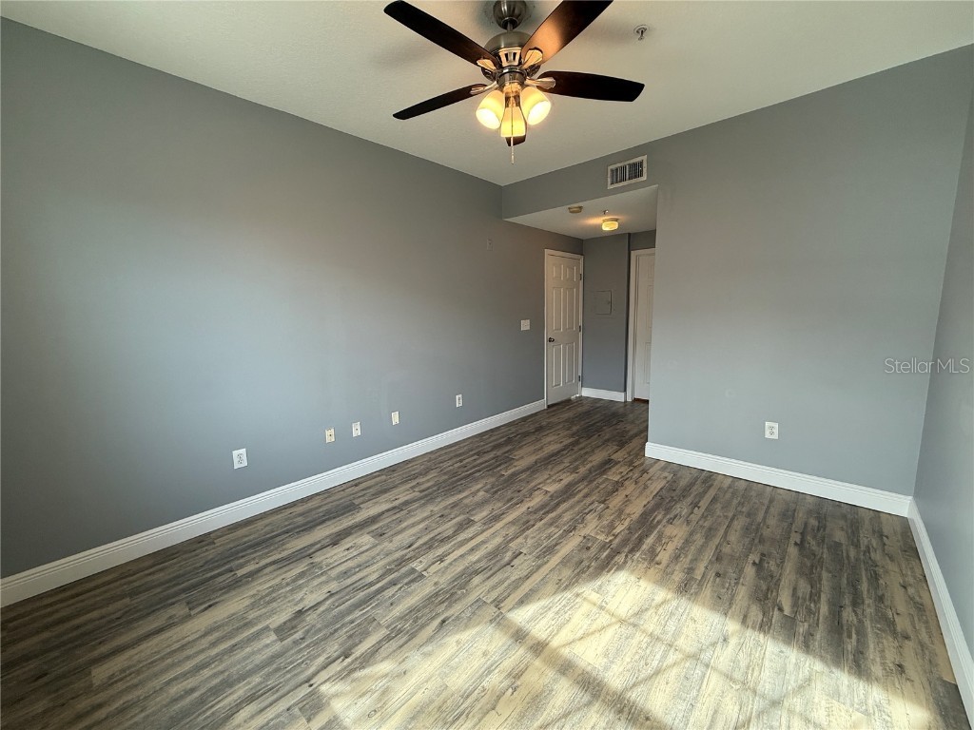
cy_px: 365
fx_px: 394
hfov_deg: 102.1
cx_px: 487
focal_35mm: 14
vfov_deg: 85.7
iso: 125
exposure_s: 1/99
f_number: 2.2
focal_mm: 2.22
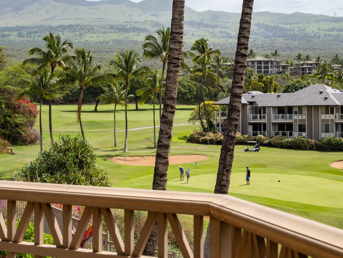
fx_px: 733
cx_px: 128
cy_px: 101
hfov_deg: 26.2
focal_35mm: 74
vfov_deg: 19.9
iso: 400
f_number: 8
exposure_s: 1/640
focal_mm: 26
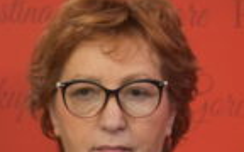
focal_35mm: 572
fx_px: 3804
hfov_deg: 3.7
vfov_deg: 2.3
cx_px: 151
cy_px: 144
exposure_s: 1/100
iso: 400
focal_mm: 70
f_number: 5
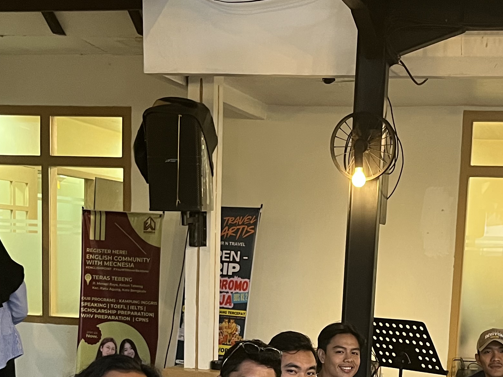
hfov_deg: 28.8
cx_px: 335
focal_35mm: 67
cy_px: 386
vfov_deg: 21.1
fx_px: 973
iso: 320
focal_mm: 5.1
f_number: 1.6
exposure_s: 1/50
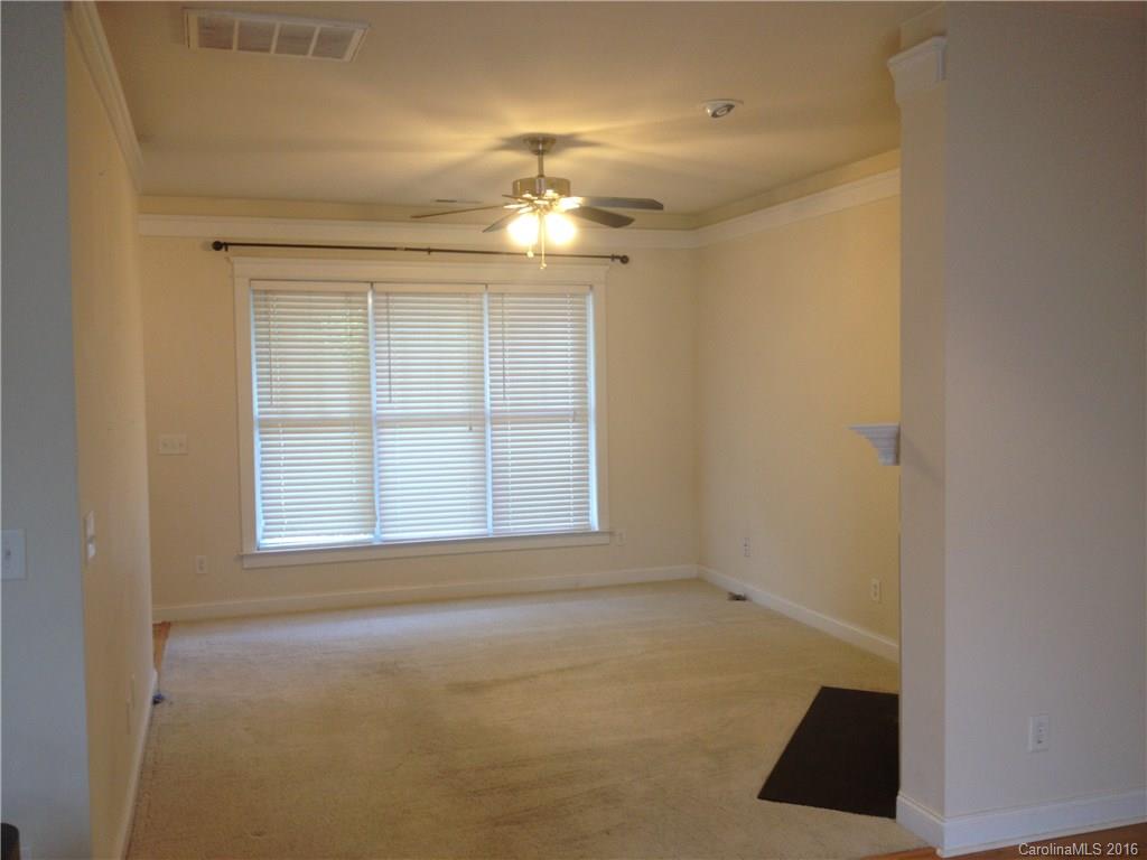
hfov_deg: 52.6
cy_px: 430
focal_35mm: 35
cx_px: 574
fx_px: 1160
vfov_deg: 40.7
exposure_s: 1/20
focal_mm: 4.28
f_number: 2.4
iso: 64
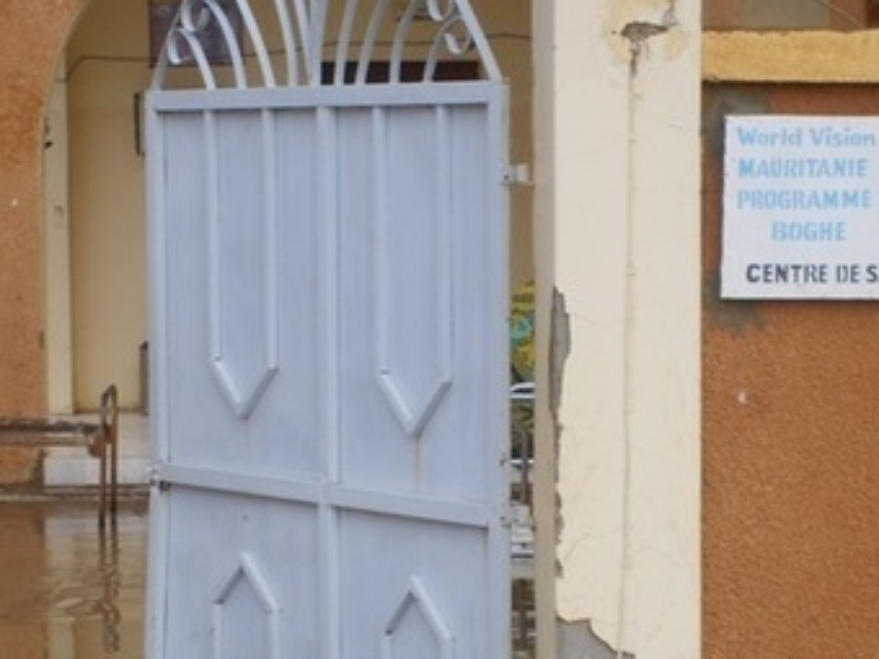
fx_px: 4393
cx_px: 455
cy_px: 488
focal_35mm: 173
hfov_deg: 11.4
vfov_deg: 8.6
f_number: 4.9
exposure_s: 1/350
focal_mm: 17.4
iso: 50
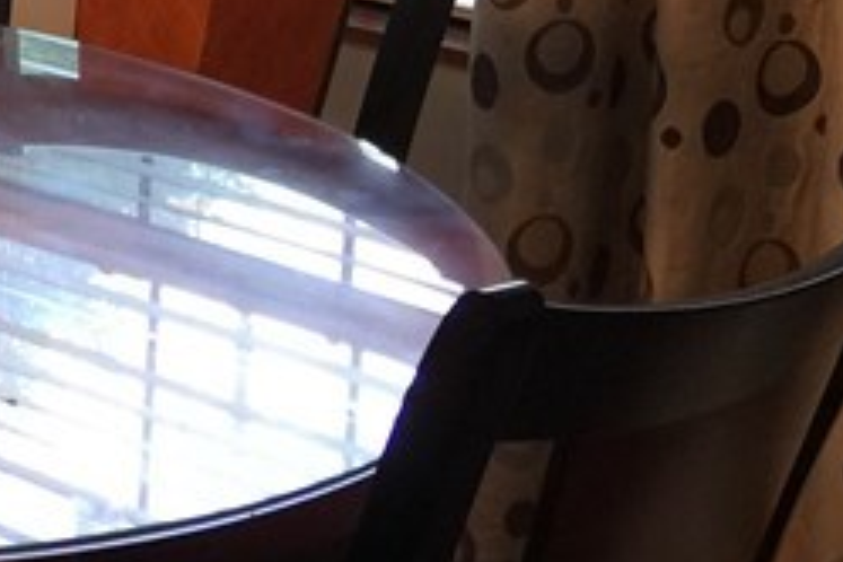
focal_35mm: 124
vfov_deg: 10.6
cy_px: -298
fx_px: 2903
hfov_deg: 14.3
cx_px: -752
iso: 50
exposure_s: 1/30
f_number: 2.2
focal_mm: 4.15
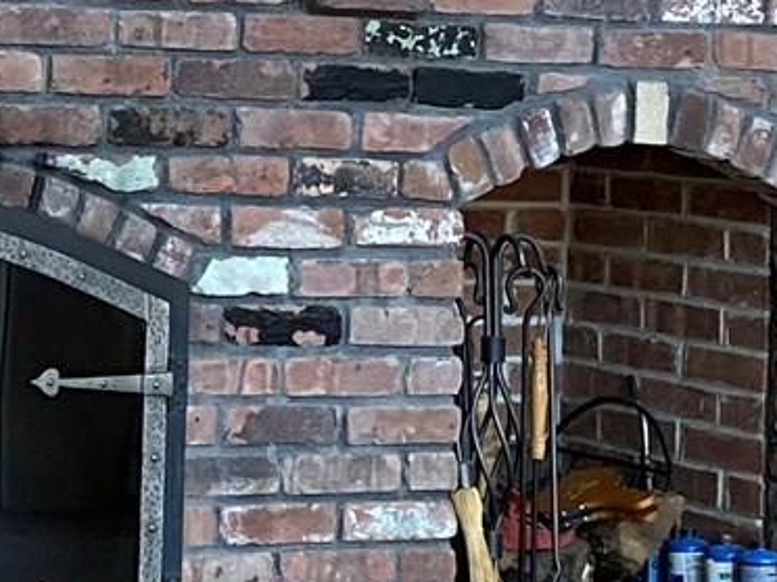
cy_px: -23
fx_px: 3210
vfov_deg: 10.3
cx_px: -132
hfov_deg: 13.5
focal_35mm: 143
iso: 200
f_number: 1.8
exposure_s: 1/60
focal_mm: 4.25
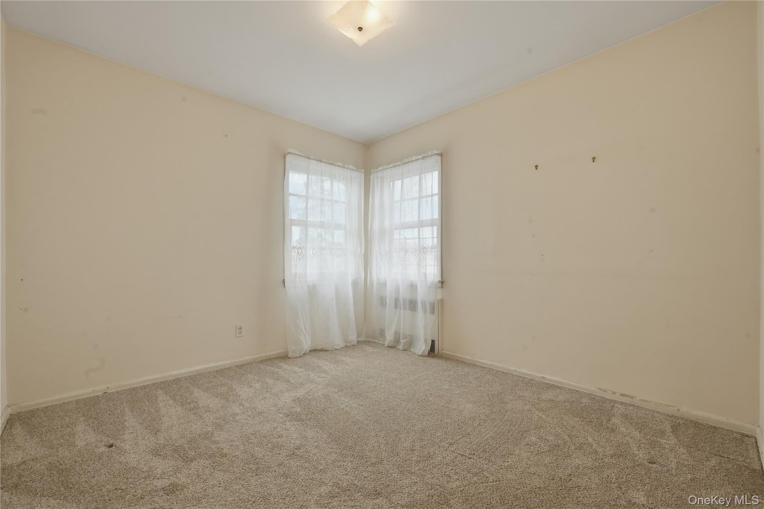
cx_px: 382
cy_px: 254
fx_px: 318
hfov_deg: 100.4
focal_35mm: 15
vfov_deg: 77.3
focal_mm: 15
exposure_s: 1/10
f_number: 11
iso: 100
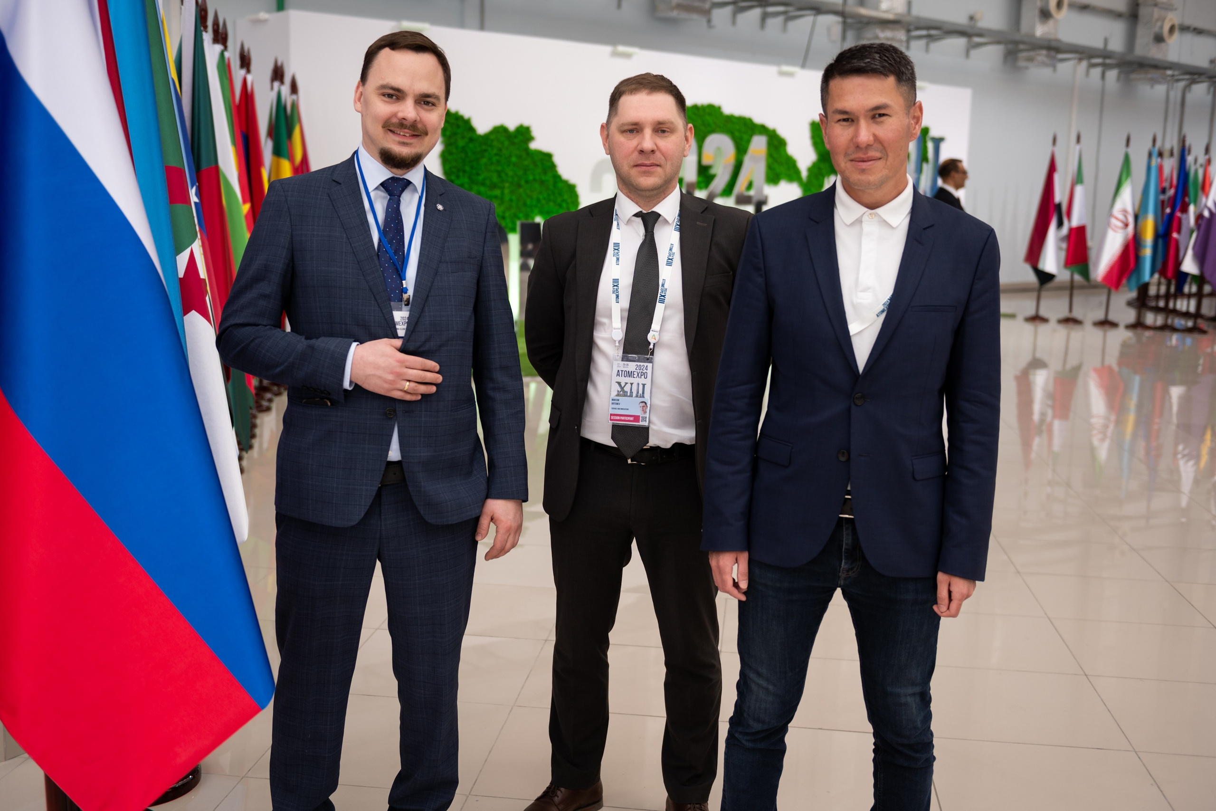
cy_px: 406
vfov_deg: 35.1
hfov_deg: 50.7
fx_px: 1284
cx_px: 608
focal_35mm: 38
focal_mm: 38
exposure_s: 1/160
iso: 160
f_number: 2.8
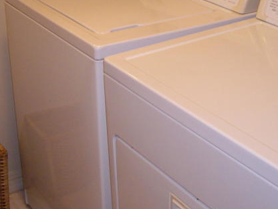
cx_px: 176
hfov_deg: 26.6
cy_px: 81
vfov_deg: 20.1
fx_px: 586
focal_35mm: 73
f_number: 2.8
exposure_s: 1/40
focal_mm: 7.9
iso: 400
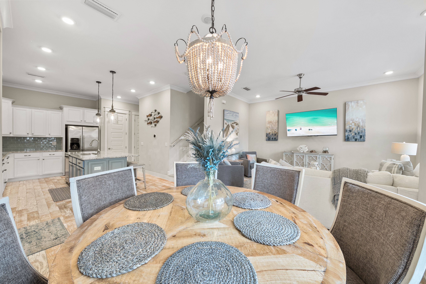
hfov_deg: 108.3
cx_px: 213
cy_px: 142
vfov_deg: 85.5
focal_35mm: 13
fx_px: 154
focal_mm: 13
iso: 320
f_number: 7.1
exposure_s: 1/4
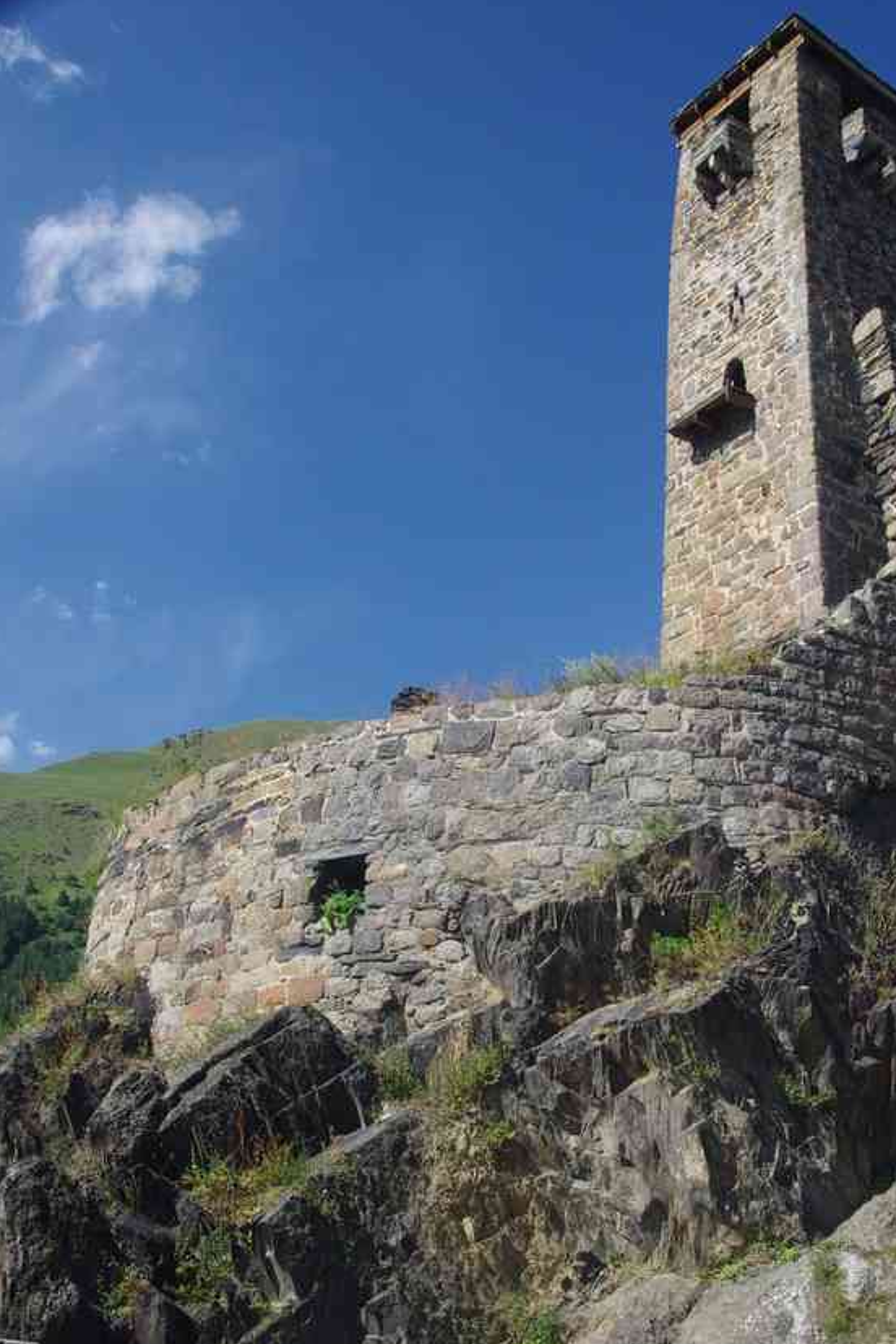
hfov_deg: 32.0
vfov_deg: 46.4
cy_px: 804
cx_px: 534
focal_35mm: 42
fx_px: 1560
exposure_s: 1/60
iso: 200
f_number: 11
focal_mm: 23.1
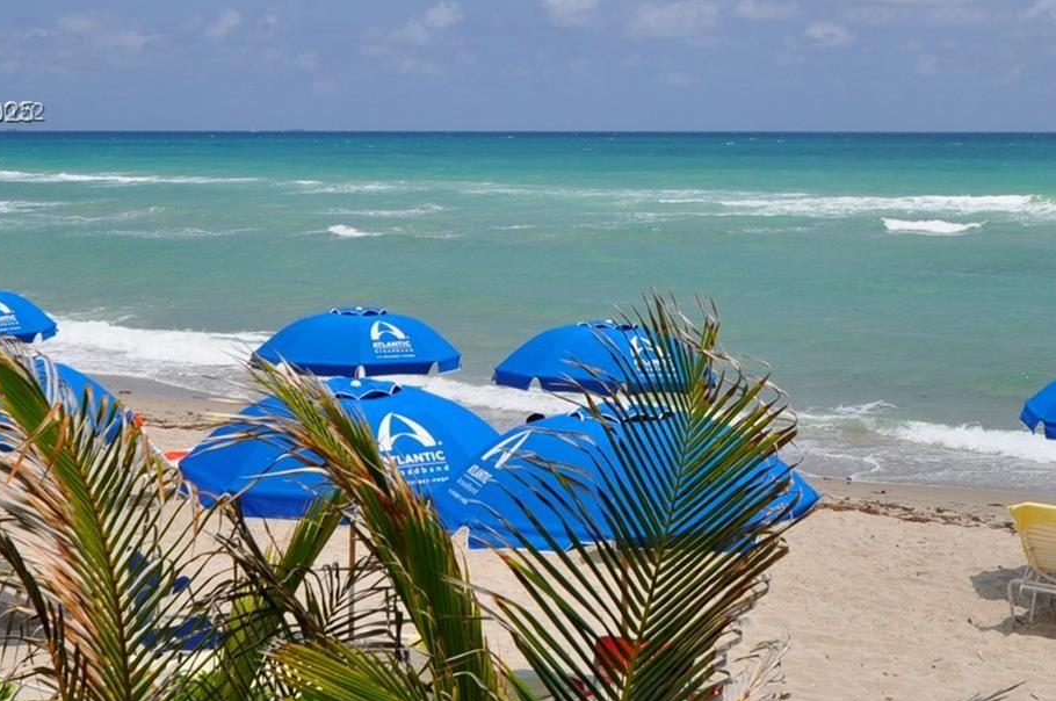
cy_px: 114
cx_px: 601
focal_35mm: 58
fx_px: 1699
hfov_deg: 34.5
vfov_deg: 22.9
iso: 200
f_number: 11
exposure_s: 1/500
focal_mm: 22
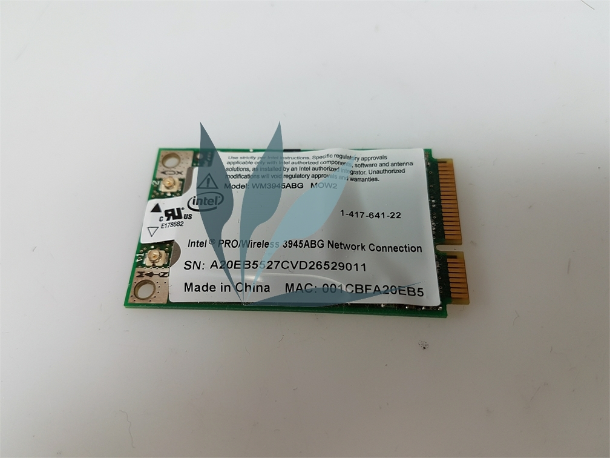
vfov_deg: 53.1
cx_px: 305
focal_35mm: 26
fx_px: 458
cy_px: 229
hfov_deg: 67.3
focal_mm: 4.2
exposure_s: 1/50
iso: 40
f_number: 1.7
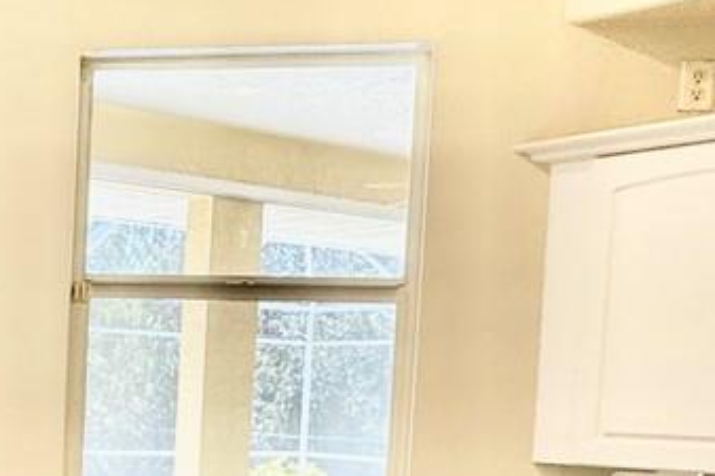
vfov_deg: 19.0
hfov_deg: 27.0
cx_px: -61
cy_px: 518
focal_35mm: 69
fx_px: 1370
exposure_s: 1/120
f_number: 2.2
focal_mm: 2.22
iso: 64
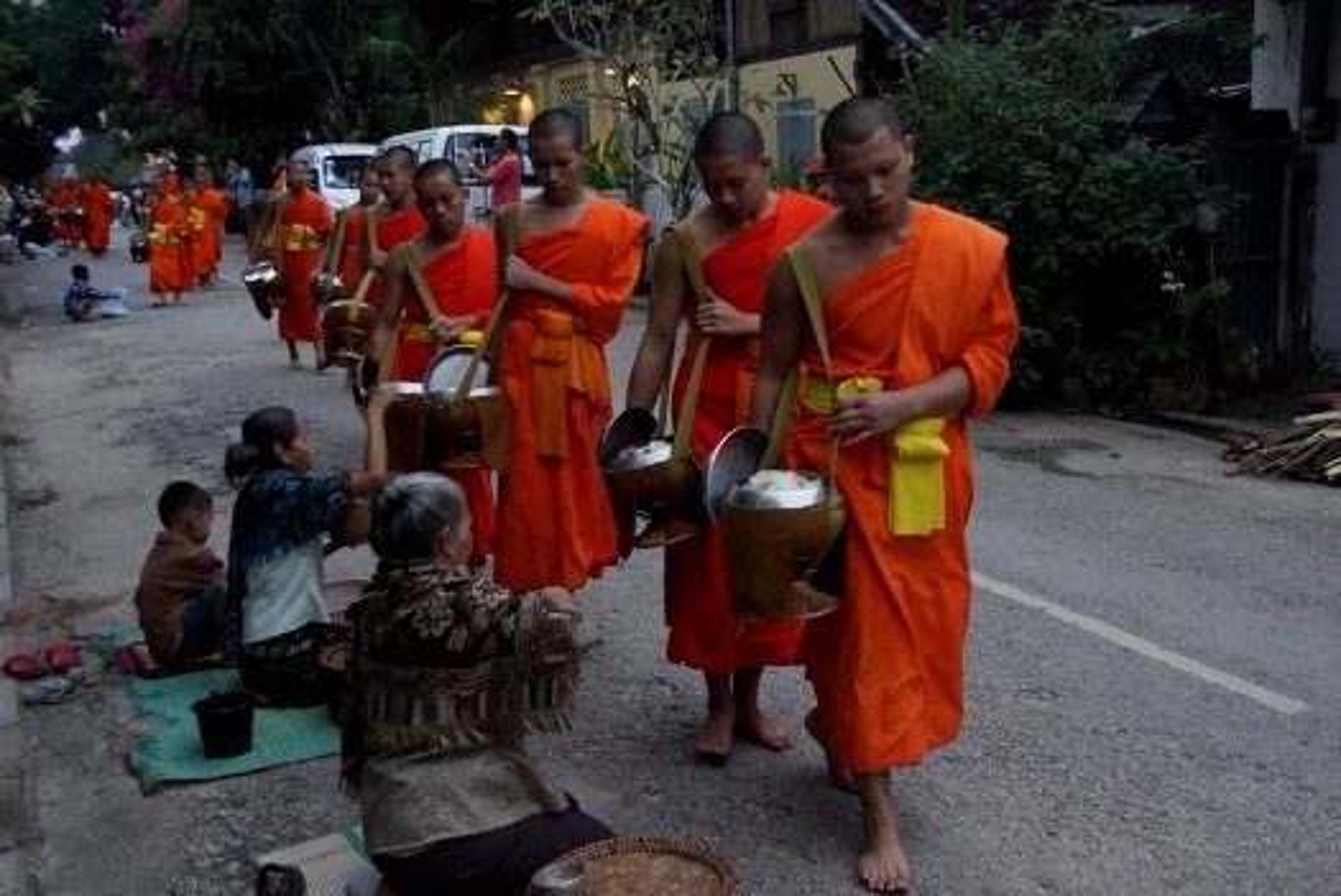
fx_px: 1566
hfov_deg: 46.4
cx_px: 670
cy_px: 448
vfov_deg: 32.0
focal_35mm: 42
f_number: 5
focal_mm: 28
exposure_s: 1/80
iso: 3200
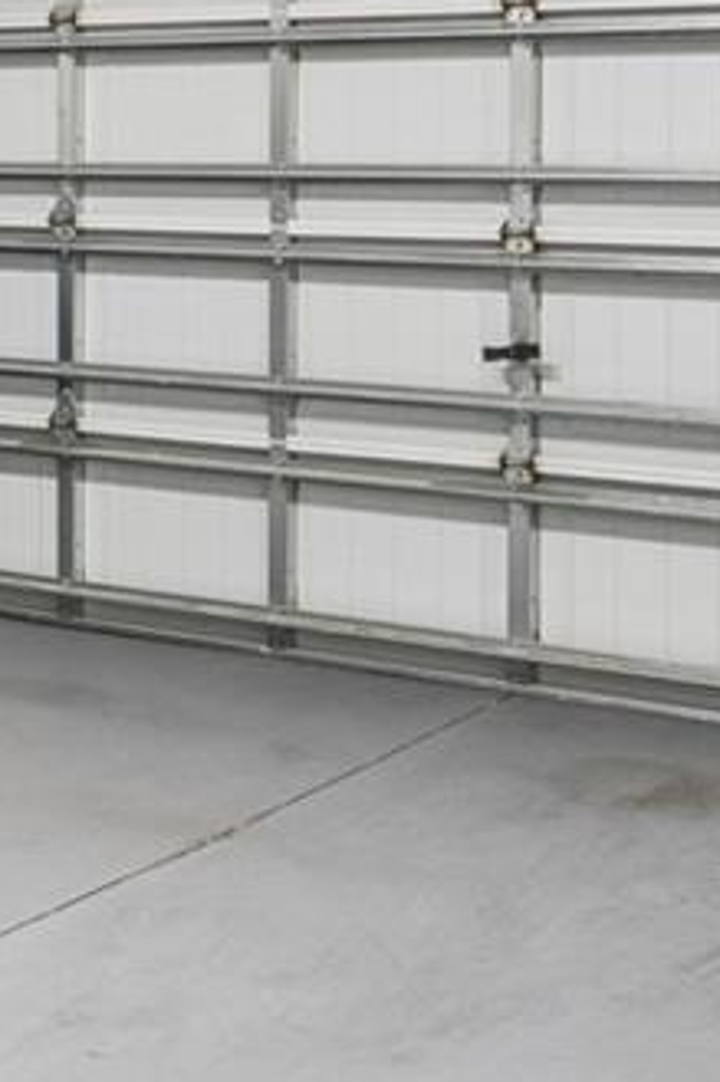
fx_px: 2192
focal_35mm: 73
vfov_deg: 26.6
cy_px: 59
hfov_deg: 17.3
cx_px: -266
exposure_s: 1.6
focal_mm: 10
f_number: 7.1
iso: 100
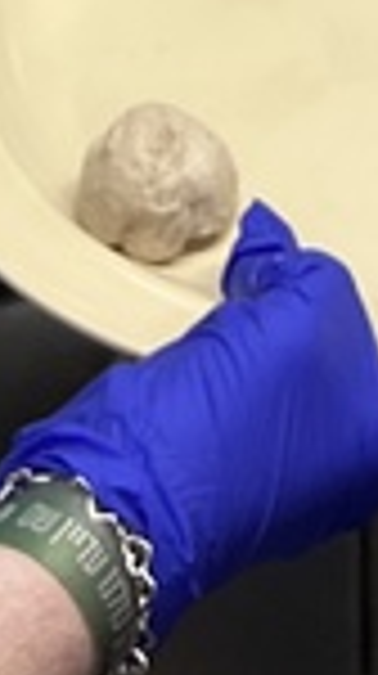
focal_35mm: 194
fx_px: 3469
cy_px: -1166
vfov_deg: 9.4
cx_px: 423
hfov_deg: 6.2
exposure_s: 1/60
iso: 80
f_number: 1.5
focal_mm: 5.7
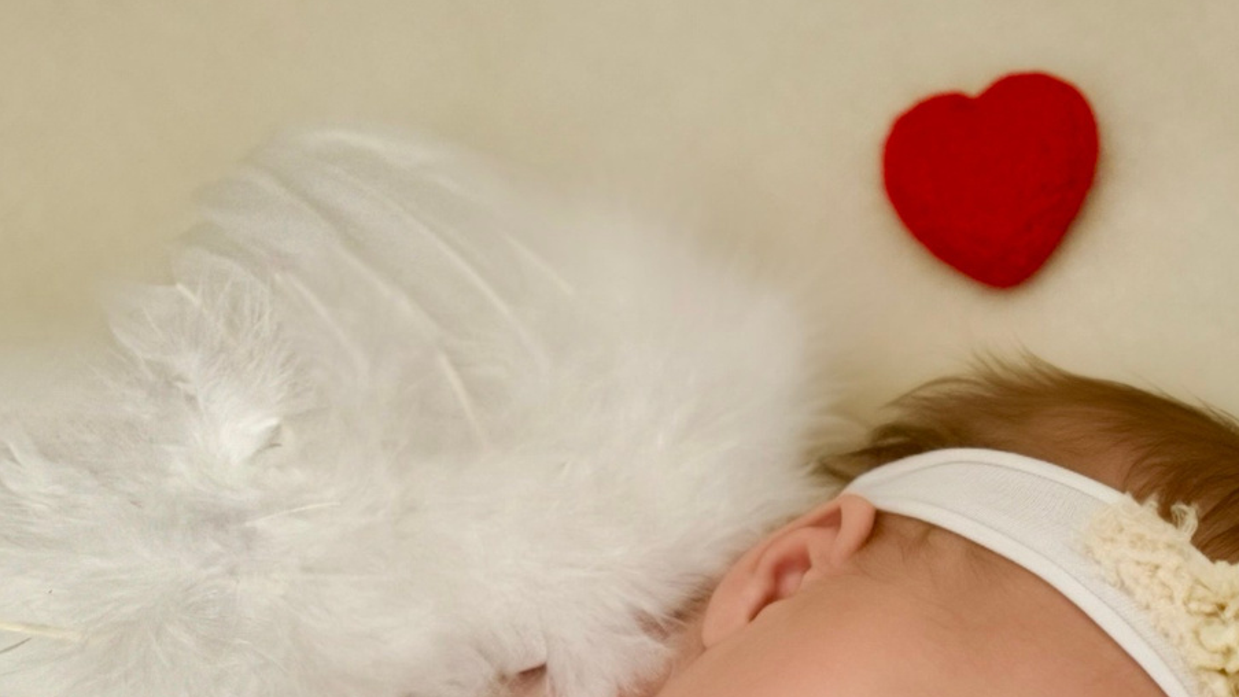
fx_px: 3417
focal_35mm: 104
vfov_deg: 11.5
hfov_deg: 20.6
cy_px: 735
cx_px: 602
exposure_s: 1/125
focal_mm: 35
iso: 400
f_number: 2.8
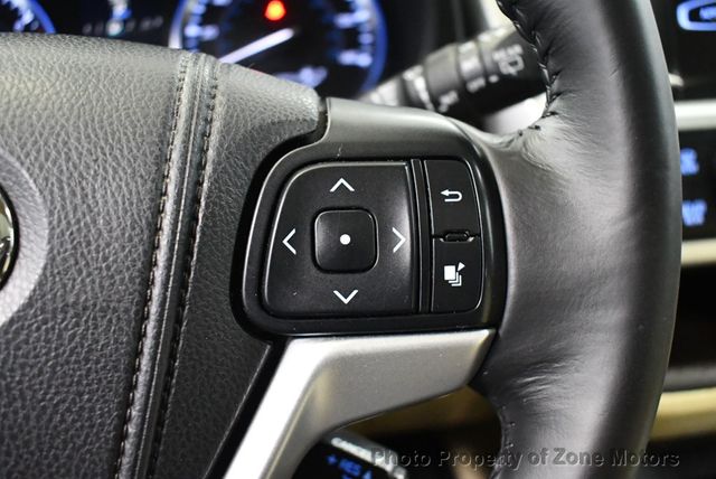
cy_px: 240
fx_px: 717
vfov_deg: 36.9
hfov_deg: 53.1
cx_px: 358
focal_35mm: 36
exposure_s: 1/60
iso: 5000
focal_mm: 18
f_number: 3.5
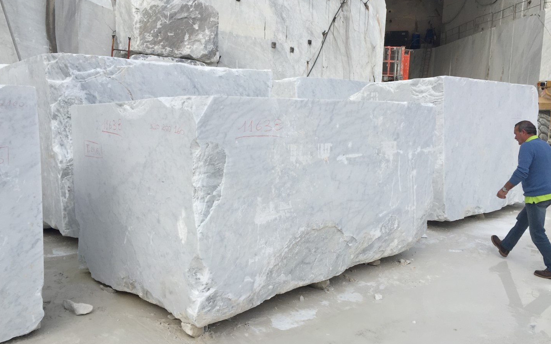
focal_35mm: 31
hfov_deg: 61.2
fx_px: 465
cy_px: 160
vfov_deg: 40.6
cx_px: 274
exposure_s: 1/989
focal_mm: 4.15
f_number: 2.2
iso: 32
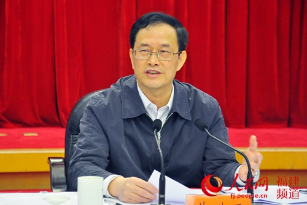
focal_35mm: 135
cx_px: 154
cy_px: 102
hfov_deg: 15.2
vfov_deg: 10.2
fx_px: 1151
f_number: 5.6
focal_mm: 90
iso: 1100
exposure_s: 1/30
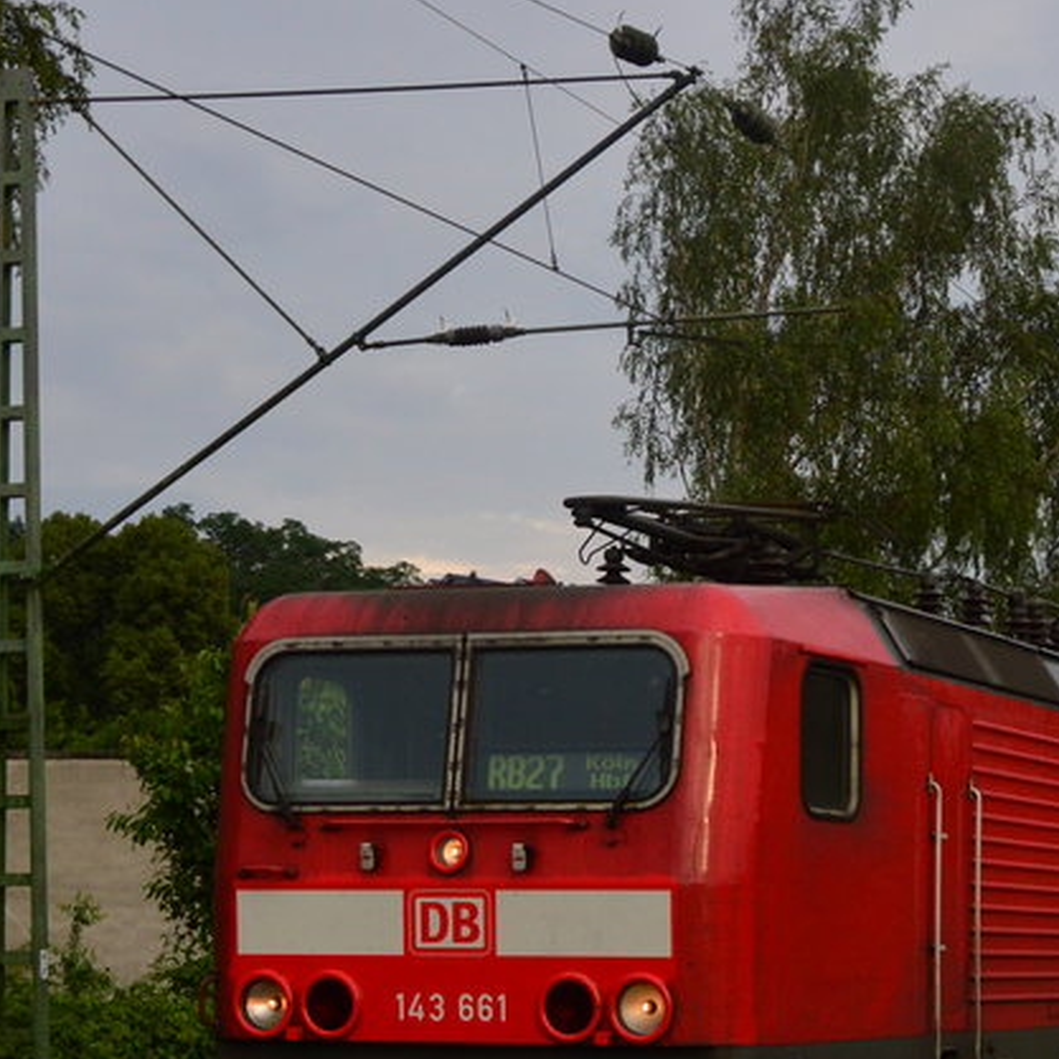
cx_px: 1216
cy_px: 1002
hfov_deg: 18.8
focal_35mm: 88
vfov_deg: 19.3
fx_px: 3046
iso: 400
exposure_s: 1/1000
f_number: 5.6
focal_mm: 24
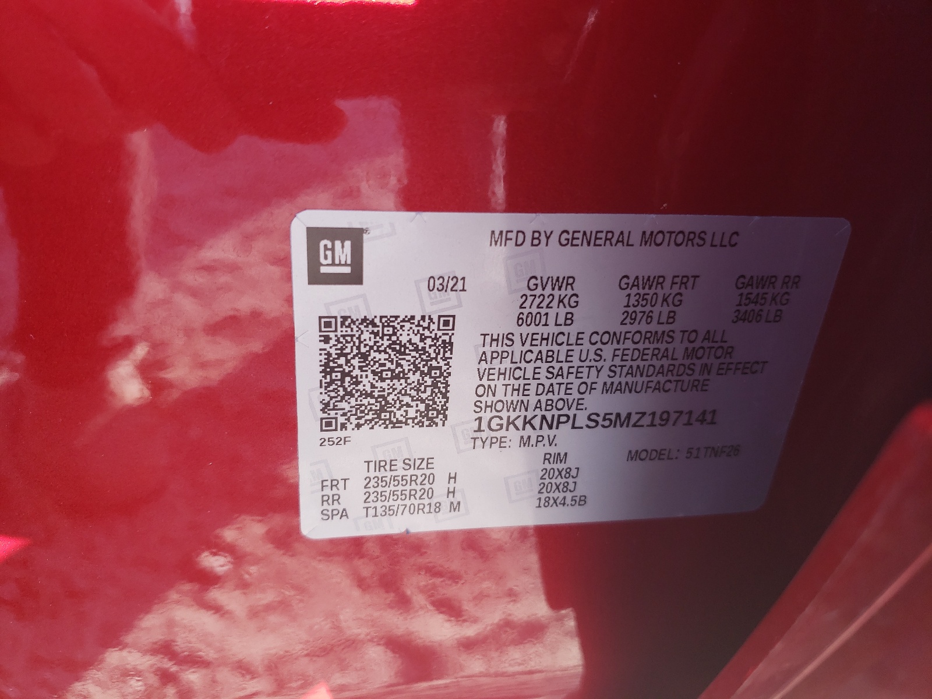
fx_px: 700
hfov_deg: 67.3
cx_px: 466
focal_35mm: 26
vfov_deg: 53.1
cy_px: 350
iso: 53
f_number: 1.5
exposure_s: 1/120
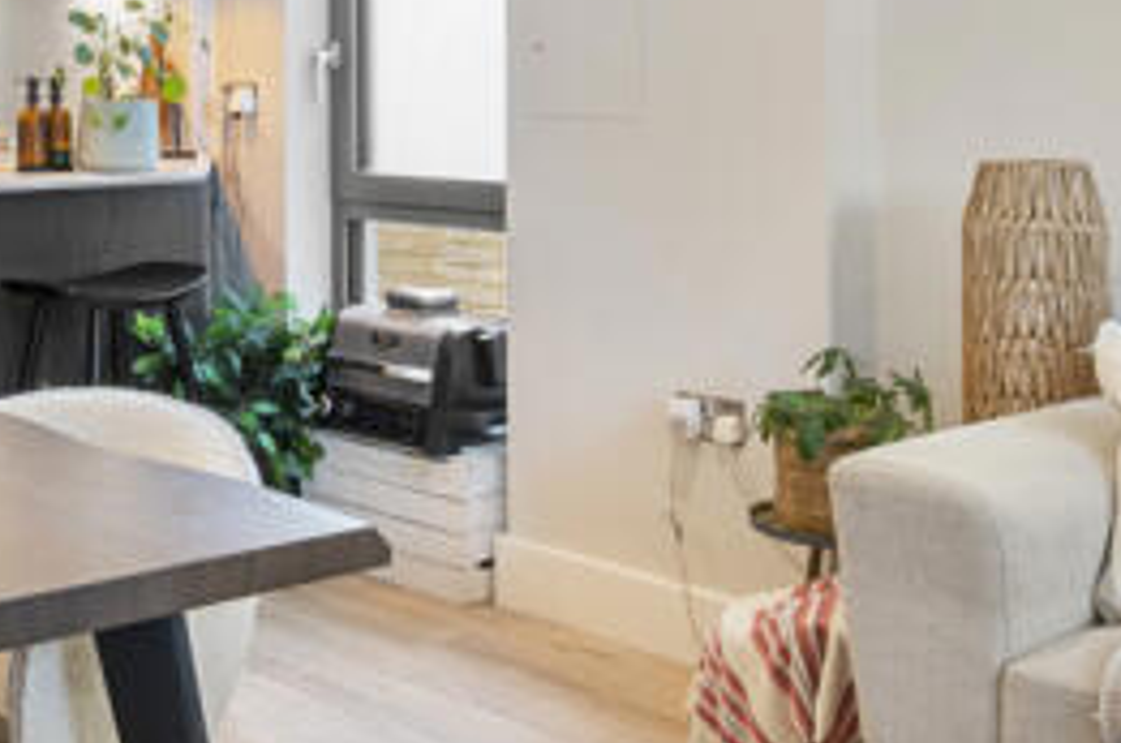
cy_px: 54
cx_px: 0
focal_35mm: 55
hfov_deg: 33.3
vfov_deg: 23.8
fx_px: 1709
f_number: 16
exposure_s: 1.3
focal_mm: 14
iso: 200
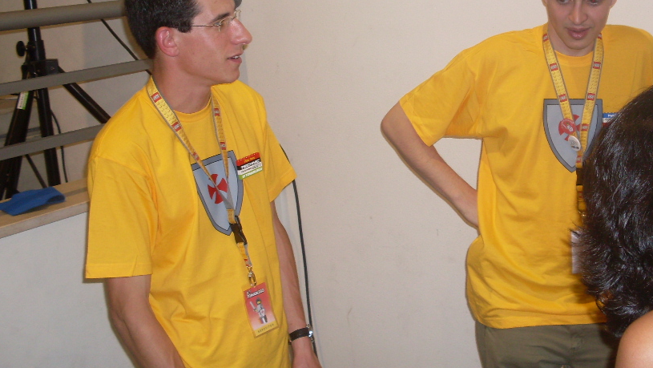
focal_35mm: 52
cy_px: 111
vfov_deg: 22.9
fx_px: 901
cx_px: 399
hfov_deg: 39.6
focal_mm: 6.3
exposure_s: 1/45
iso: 100
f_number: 2.8
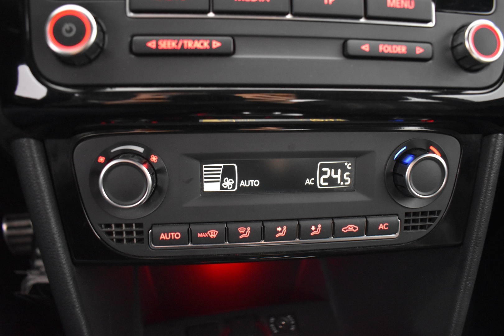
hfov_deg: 67.4
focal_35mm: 27
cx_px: 252
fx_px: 378
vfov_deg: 47.9
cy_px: 168
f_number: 3.5
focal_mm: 18
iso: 3200
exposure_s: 1/8
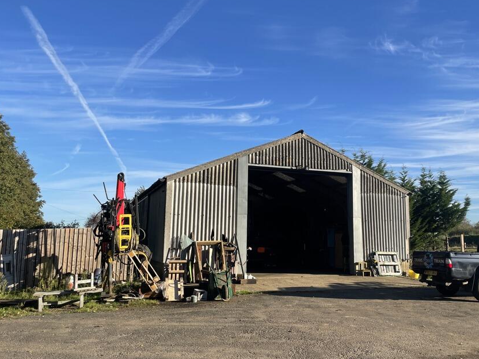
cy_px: 185
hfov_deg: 56.3
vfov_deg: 44.2
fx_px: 443
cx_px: 291
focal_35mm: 32
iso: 32
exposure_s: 1/2451
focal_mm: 4.2
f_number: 1.6
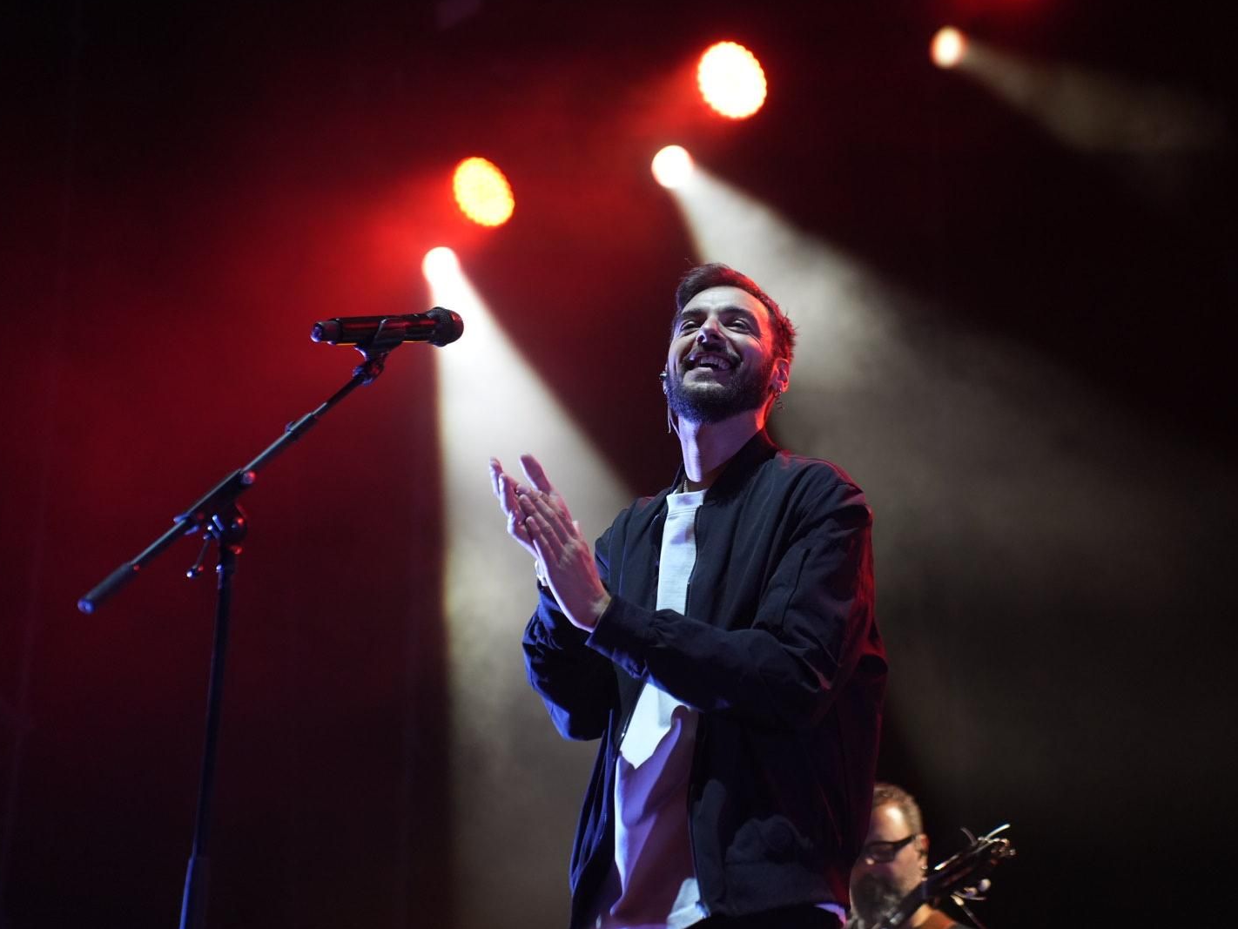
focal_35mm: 82
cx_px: 677
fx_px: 2933
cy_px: 460
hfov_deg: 23.8
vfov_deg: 18.0
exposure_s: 1/800
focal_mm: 75
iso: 3200
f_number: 2.8
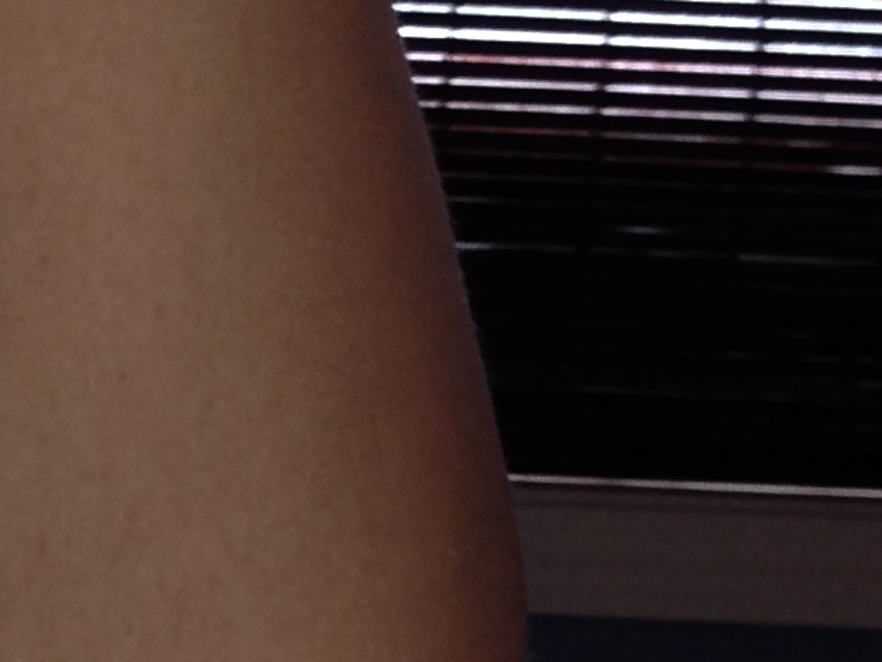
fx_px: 4384
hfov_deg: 10.8
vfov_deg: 8.6
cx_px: -672
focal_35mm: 172
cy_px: 656
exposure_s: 1/36
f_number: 2.4
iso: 50
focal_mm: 4.13
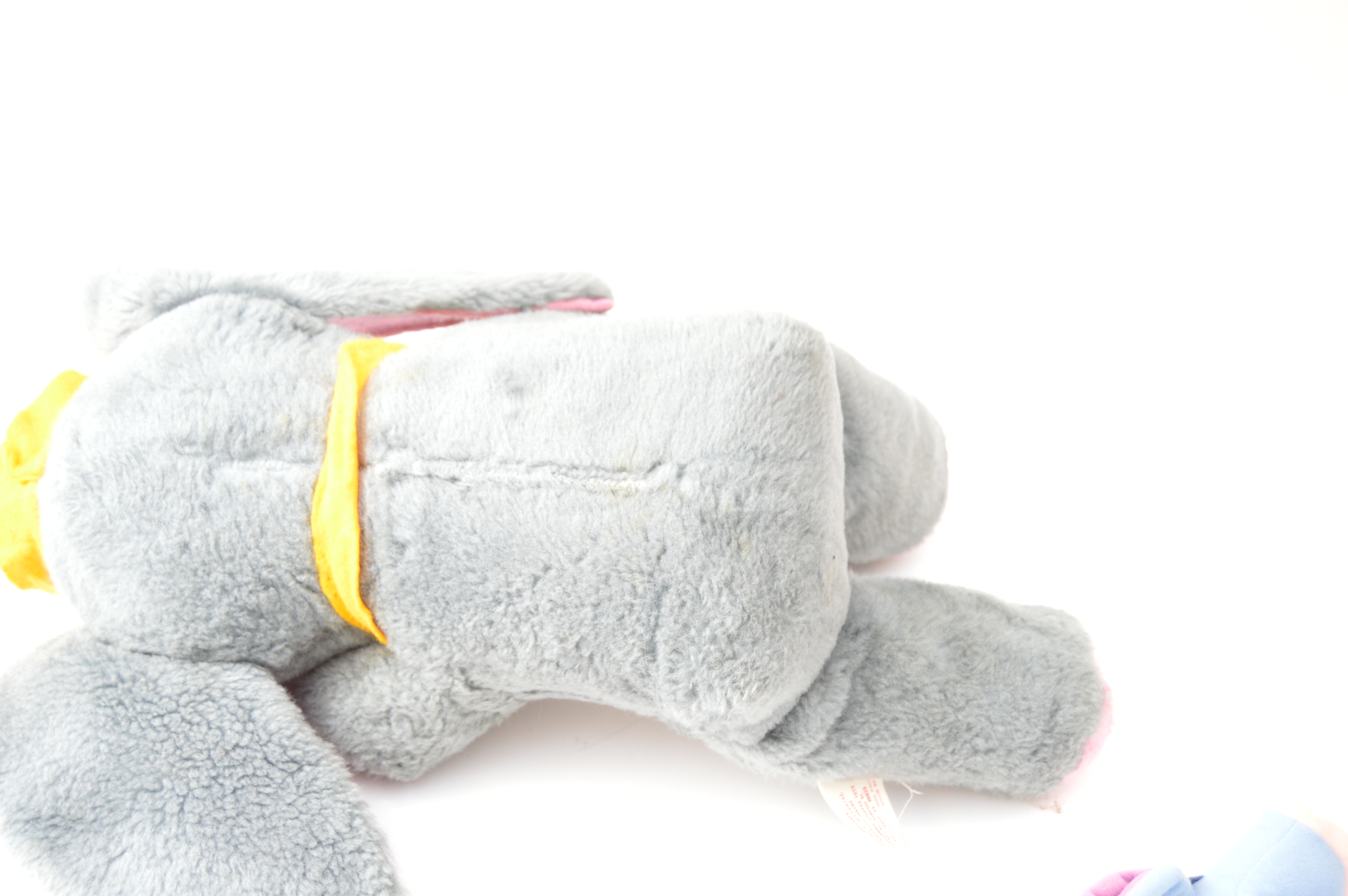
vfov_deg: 28.0
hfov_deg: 41.1
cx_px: 674
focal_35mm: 48
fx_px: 1796
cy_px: 448
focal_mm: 32
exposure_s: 1/60
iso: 720
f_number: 4.5
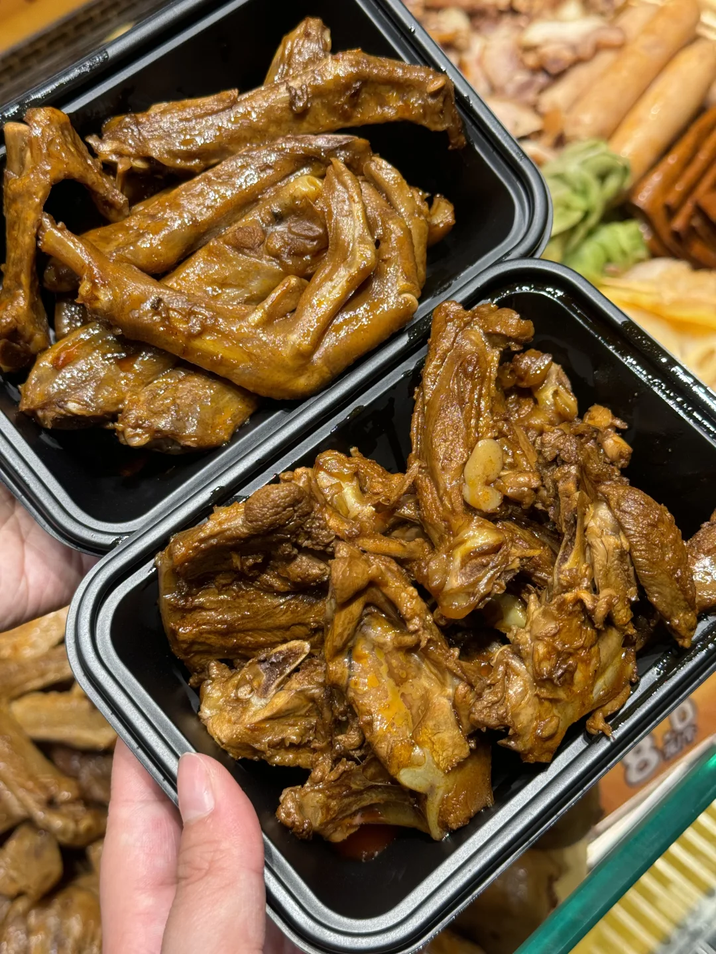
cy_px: 477
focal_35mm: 48
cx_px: 358
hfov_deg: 30.3
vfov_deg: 39.7
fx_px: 1324
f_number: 1.78
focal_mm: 6.86
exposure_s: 1/279
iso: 64
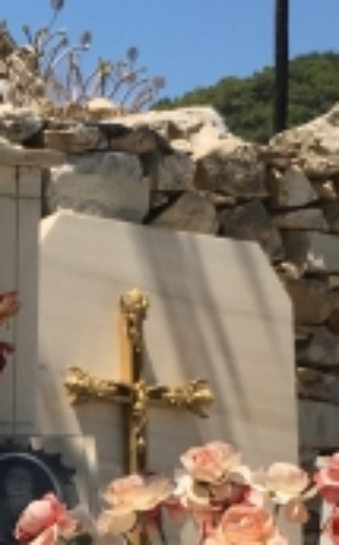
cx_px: -130
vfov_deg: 14.1
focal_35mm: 143
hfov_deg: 9.0
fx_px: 2121
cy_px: 678
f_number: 2.2
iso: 25
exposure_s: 1/2564
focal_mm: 4.15
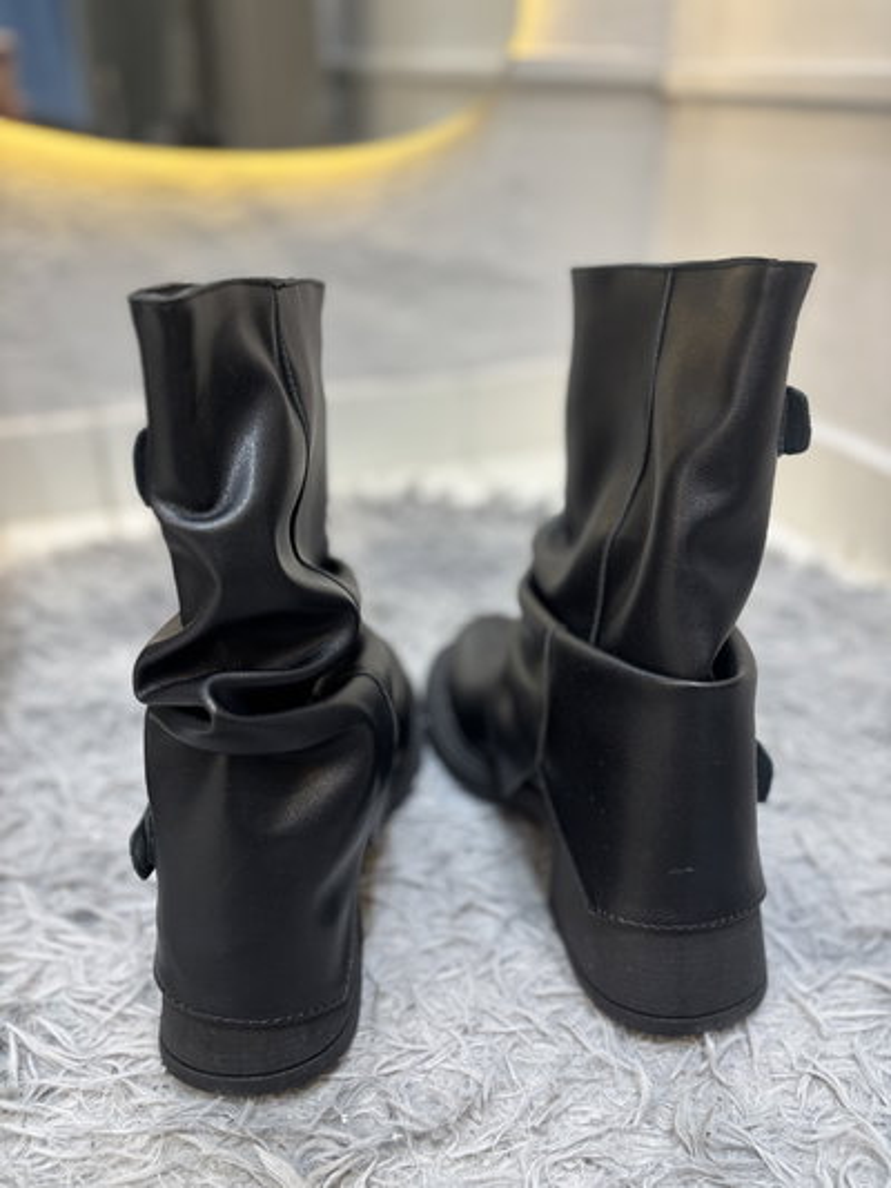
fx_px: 892
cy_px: 594
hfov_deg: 53.1
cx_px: 446
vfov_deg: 67.3
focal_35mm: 26
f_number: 1.6
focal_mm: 5.96
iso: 100
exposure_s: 1/50
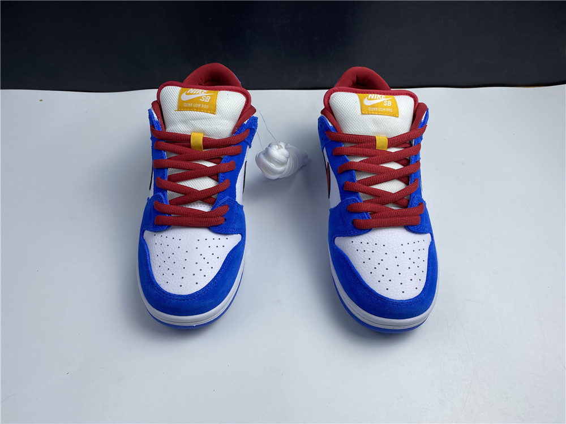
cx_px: 283
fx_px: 425
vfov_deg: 53.1
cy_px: 212
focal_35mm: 26
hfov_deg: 67.3
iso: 32
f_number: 1.8
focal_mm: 4.25
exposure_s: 1/122
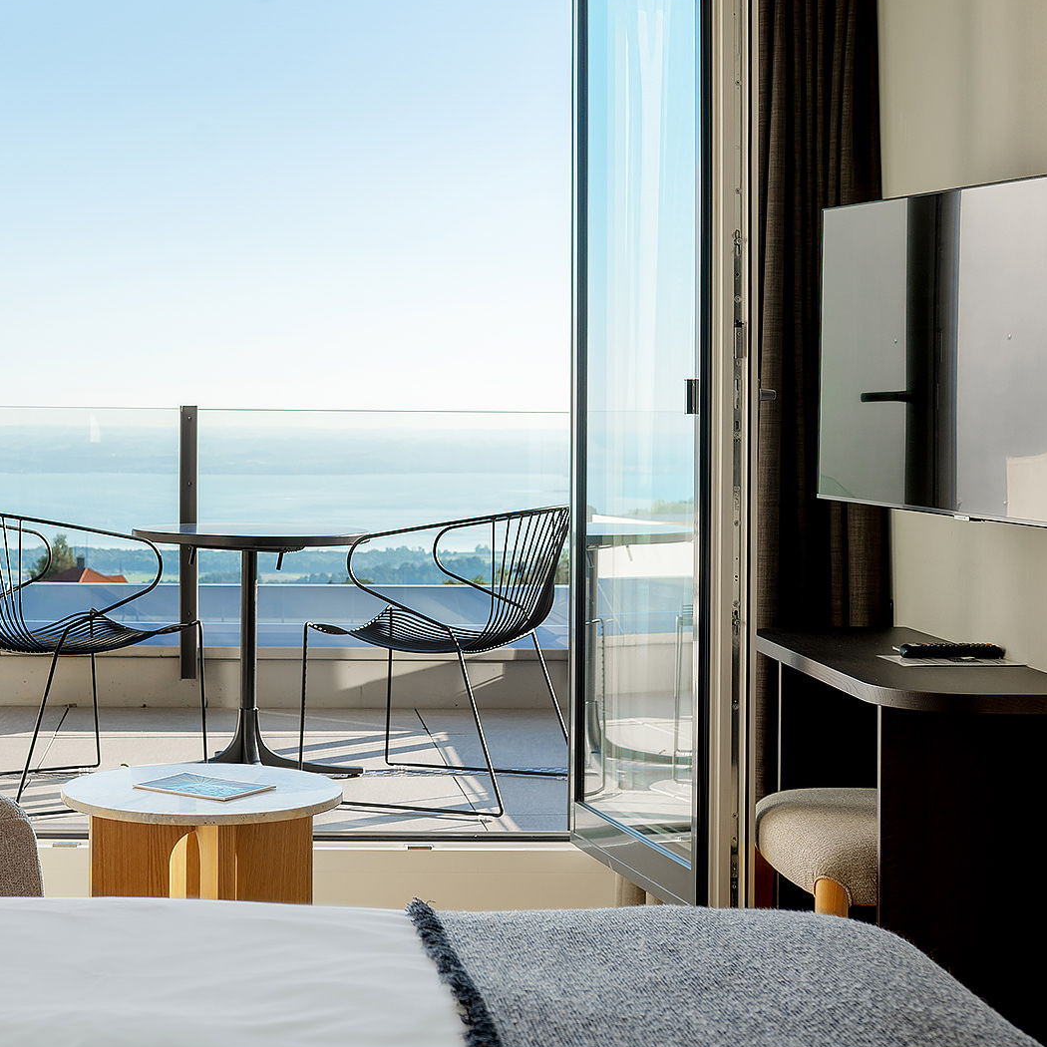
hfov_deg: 29.1
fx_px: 1985
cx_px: 252
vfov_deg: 29.4
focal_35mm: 58
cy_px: 399
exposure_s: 1/200
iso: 80
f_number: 6.3
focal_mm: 35
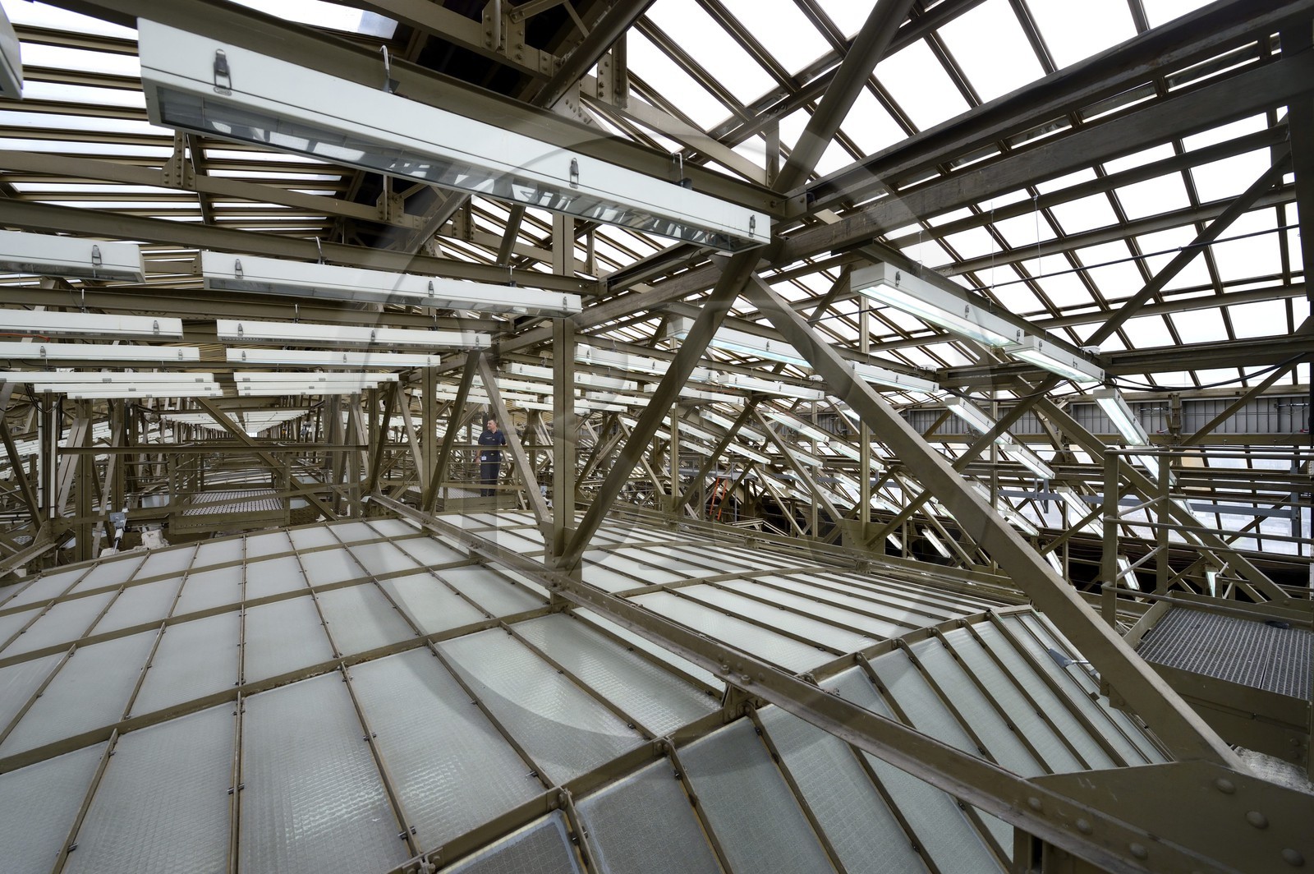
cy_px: 437
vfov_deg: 81.1
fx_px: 511
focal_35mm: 14
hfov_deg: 104.3
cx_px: 657
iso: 800
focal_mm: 14
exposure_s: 1/125
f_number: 8
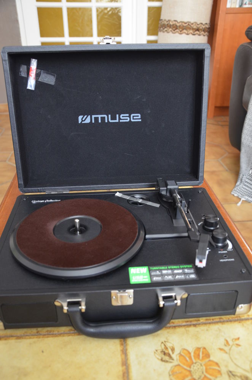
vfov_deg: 57.3
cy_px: 190
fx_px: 348
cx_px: 126
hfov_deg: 39.8
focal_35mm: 33
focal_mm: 22
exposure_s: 1/60
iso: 1000
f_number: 4
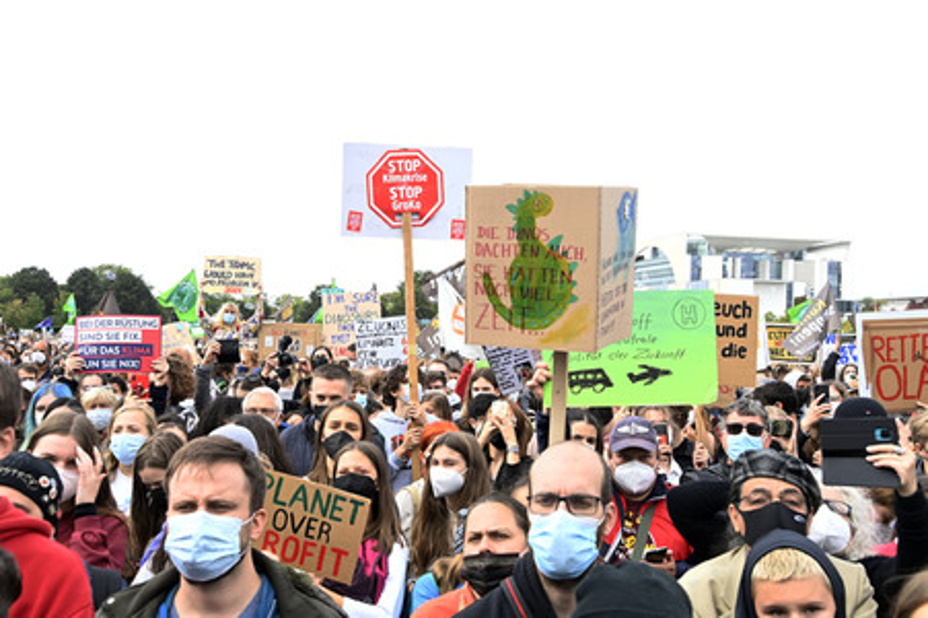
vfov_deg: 29.8
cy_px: 309
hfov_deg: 43.6
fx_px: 1159
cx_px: 464
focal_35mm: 45
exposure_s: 1/250
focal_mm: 45
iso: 1000
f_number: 10
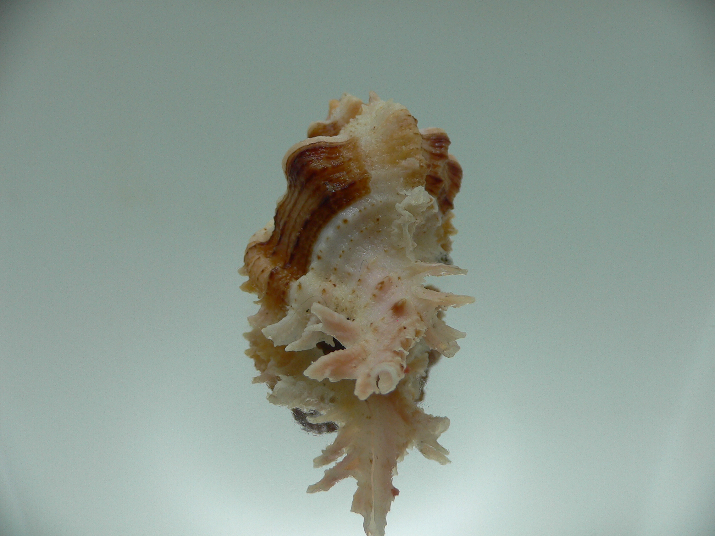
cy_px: 268
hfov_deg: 52.6
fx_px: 723
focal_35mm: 35
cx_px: 358
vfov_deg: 40.7
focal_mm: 4.6
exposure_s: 1/100
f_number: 2.8
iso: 80
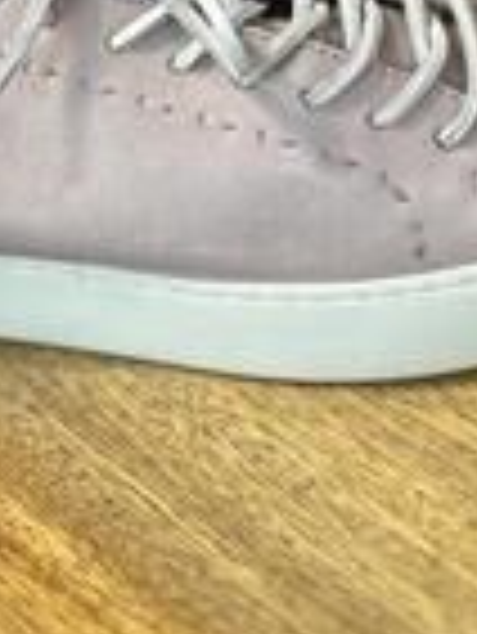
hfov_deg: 21.0
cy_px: 13
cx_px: 166
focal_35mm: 70
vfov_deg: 26.4
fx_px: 1284
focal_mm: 5.7
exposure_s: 1/70
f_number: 1.5
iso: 125
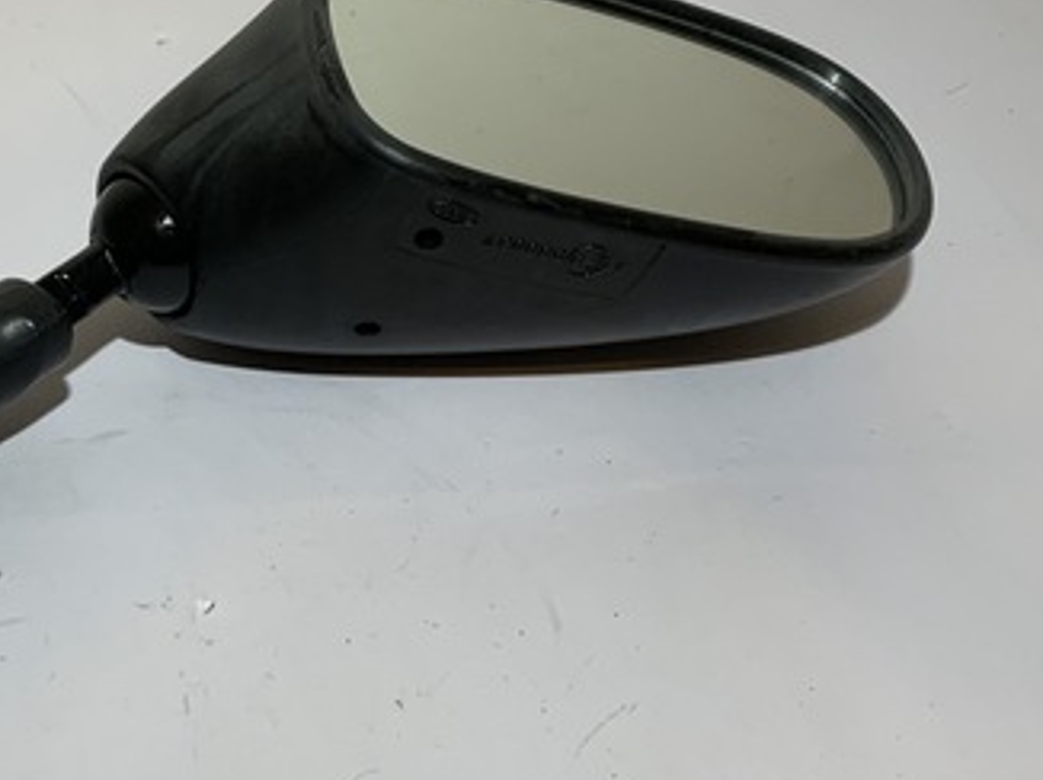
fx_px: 1837
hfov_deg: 30.7
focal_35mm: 61
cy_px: 436
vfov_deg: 24.0
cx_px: 173
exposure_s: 1/121
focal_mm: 4.25
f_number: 1.8
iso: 50
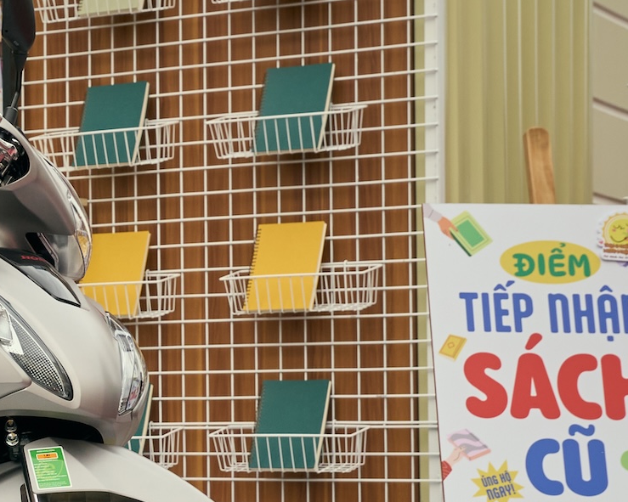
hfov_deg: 13.6
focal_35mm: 132
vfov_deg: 11.6
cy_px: 479
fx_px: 2446
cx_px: -363
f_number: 5
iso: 320
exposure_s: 1/640
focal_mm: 27
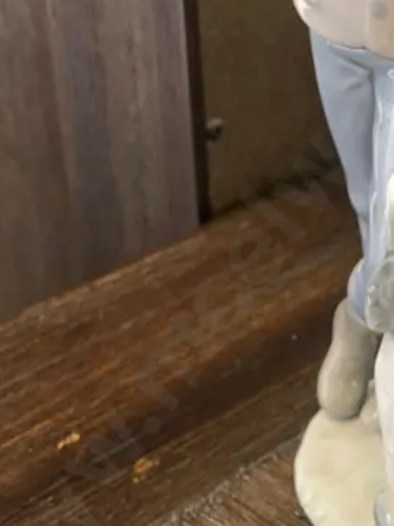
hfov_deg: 19.1
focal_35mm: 74
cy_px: 22
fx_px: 1123
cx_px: 430
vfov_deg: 25.3
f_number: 1.8
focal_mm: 4.25
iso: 64
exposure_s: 1/50
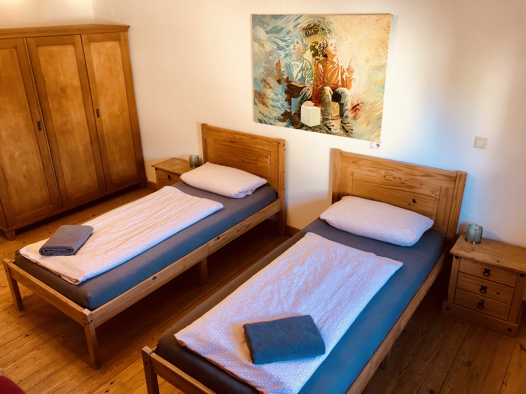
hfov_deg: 63.4
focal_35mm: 28
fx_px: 425
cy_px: 197
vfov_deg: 49.7
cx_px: 263
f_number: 1.8
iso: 80
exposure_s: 1/17
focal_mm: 4
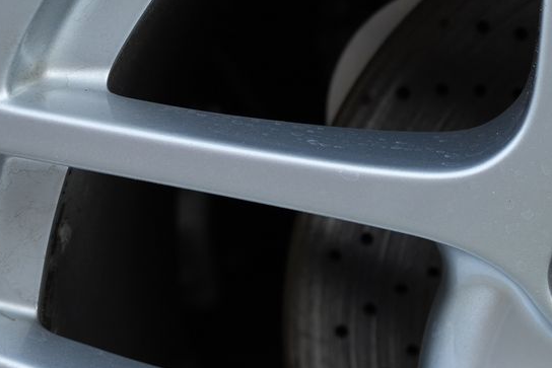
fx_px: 2254
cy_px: 424
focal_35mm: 147
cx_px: 764
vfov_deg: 9.2
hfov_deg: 13.3
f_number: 4
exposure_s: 1/160
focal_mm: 50
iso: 500
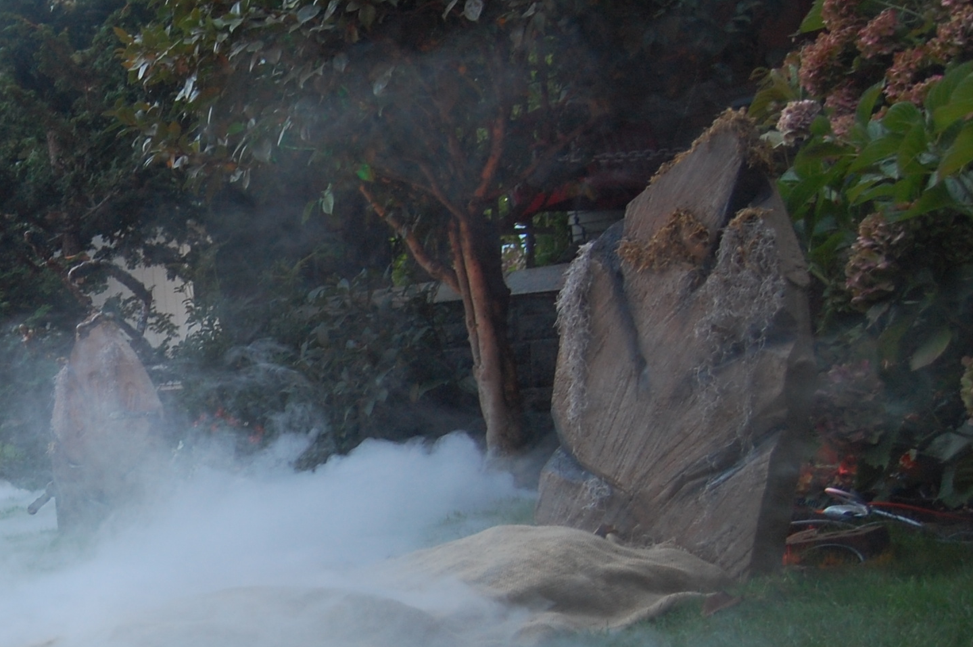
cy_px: 496
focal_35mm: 69
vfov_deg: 19.5
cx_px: -36
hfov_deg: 27.3
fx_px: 1863
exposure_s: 1/30
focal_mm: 22
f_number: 3.8
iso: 450
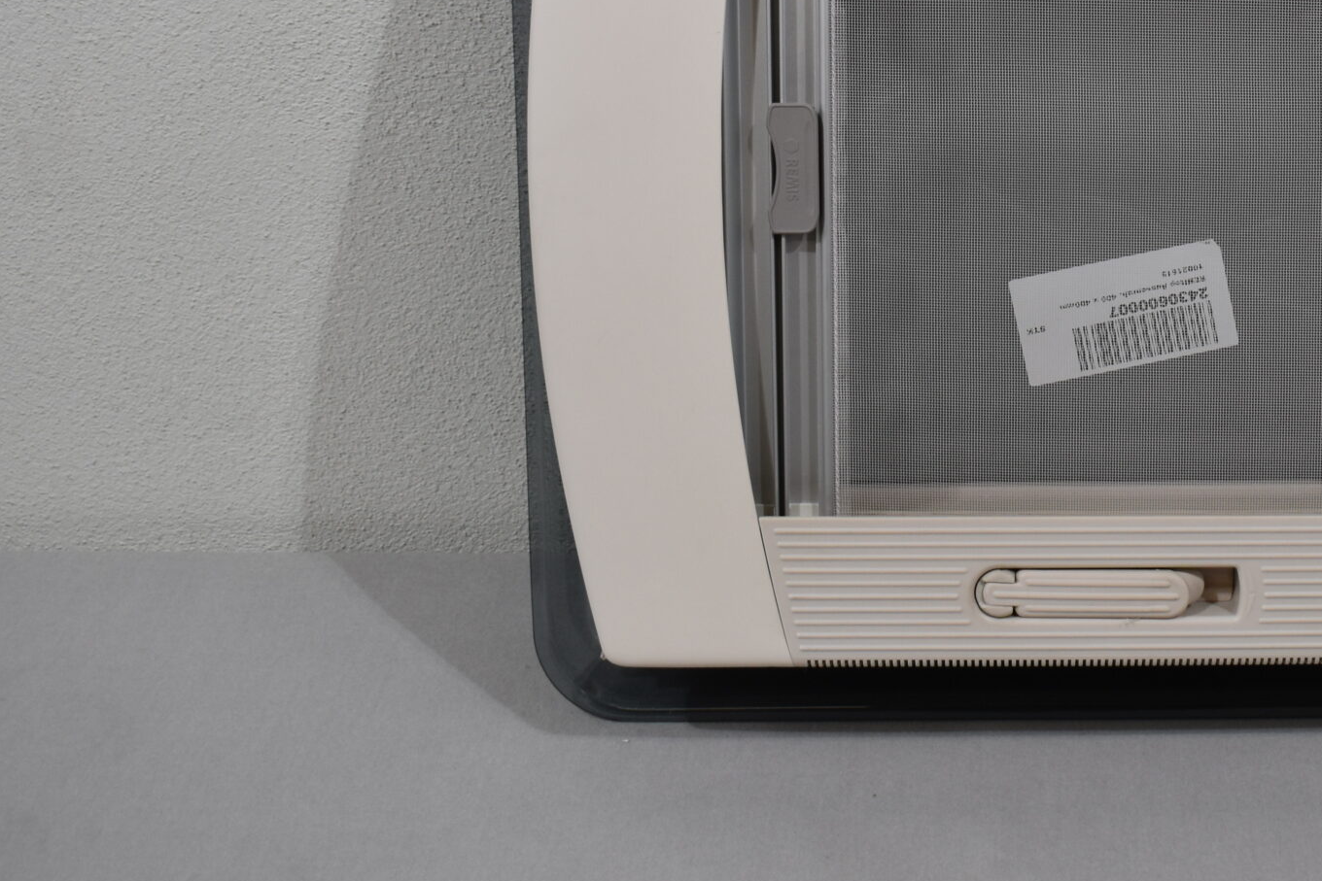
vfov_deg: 20.6
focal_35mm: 65
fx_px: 2385
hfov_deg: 30.1
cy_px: 139
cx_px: 1103
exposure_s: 1/125
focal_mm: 23
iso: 320
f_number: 5.6
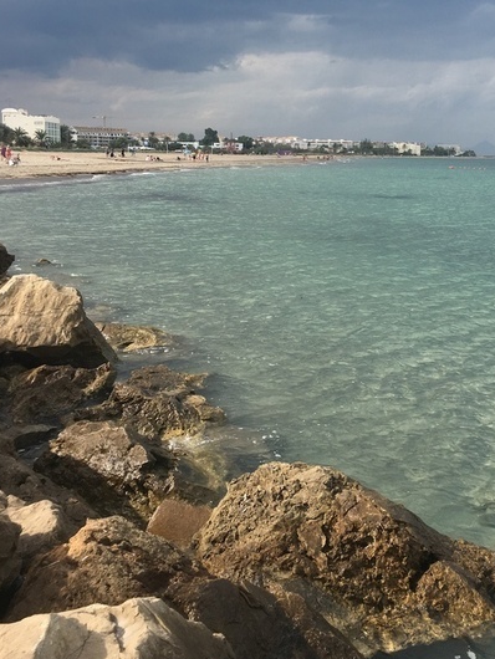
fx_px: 800
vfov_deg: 44.1
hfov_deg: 33.9
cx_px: 347
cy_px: 219
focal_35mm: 42
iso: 25
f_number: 2.2
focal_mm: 4.15
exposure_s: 1/1012
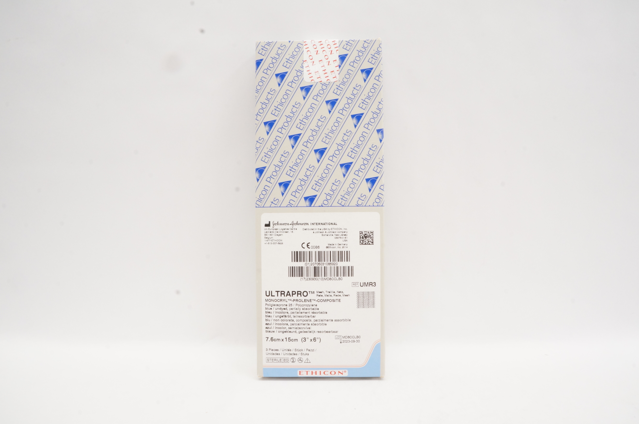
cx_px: 320
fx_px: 479
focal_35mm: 27
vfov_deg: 47.8
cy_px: 212
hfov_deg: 67.4
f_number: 18
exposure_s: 1/20
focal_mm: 18
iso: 1600
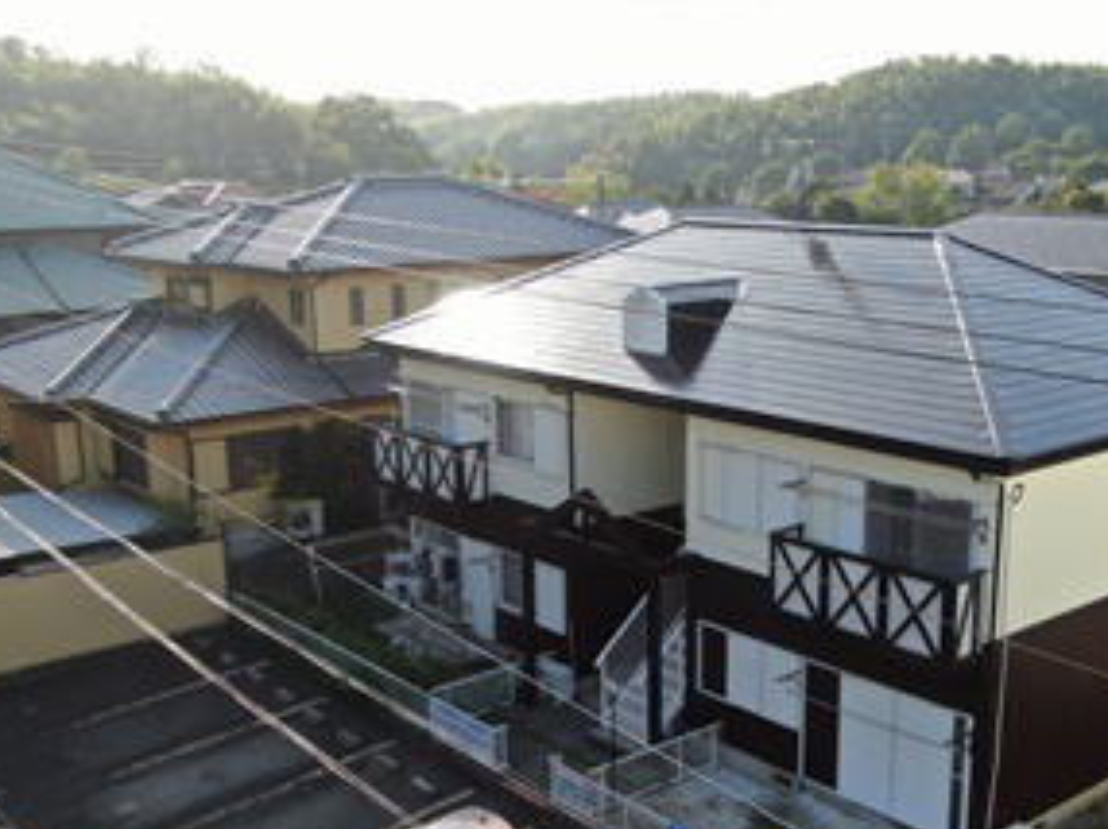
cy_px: 496
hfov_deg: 42.8
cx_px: 655
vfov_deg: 32.7
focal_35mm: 44
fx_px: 1407
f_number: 3.3
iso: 100
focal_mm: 6.08
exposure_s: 1/500
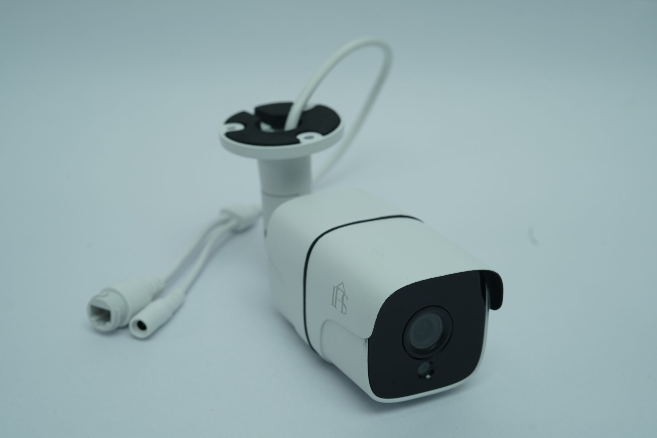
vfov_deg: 27.0
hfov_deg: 39.6
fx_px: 912
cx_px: 328
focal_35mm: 50
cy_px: 219
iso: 400
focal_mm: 50
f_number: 7.1
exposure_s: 1/100
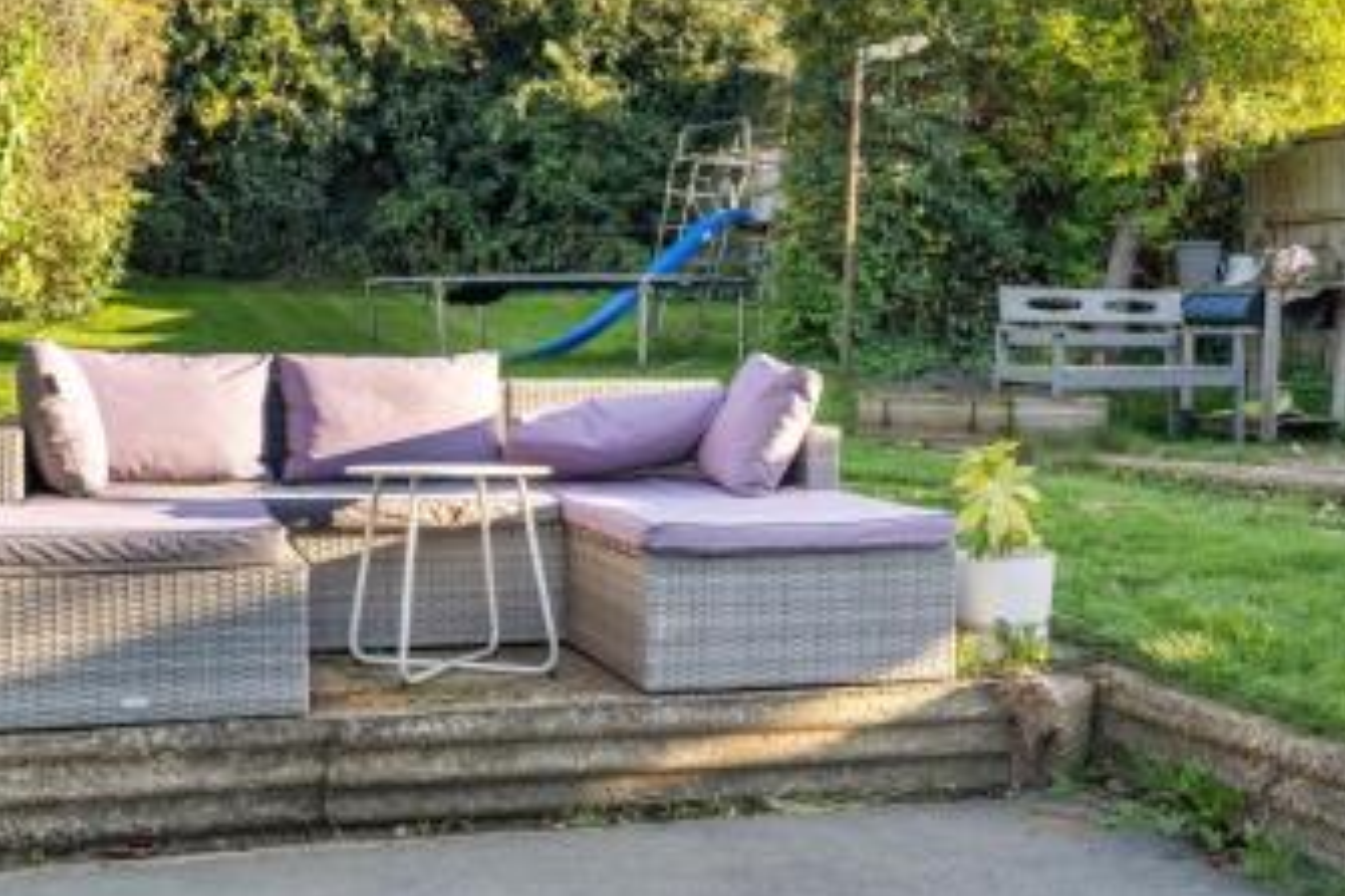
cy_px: 267
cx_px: 658
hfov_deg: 44.5
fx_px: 1643
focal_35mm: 44
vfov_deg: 30.2
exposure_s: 1/60
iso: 320
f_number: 8
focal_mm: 31
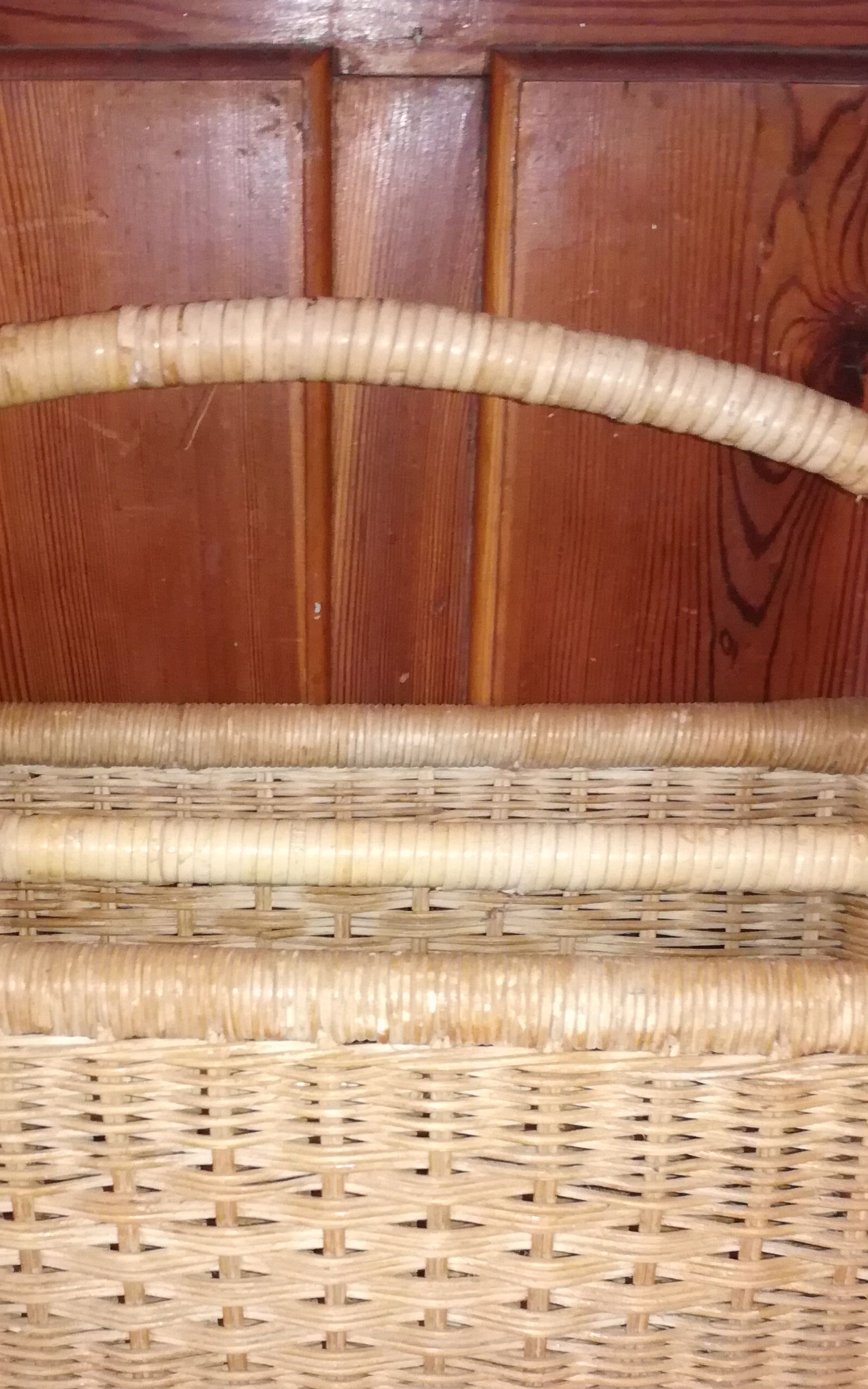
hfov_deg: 27.3
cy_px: 1136
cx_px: 335
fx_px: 1779
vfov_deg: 40.7
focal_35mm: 47
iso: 320
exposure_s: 1/25
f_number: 2
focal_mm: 3.79
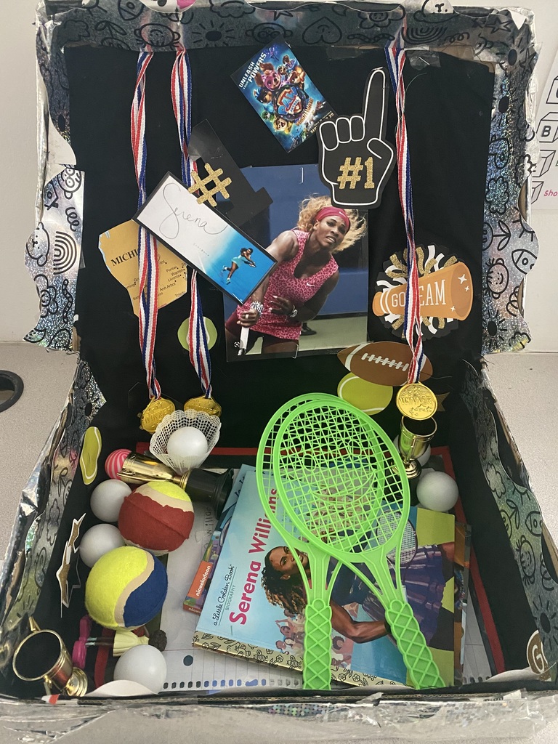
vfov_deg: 67.3
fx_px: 559
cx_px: 279
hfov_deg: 53.1
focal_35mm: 26
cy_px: 372
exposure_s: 1/30
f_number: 1.8
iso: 640
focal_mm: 4.25
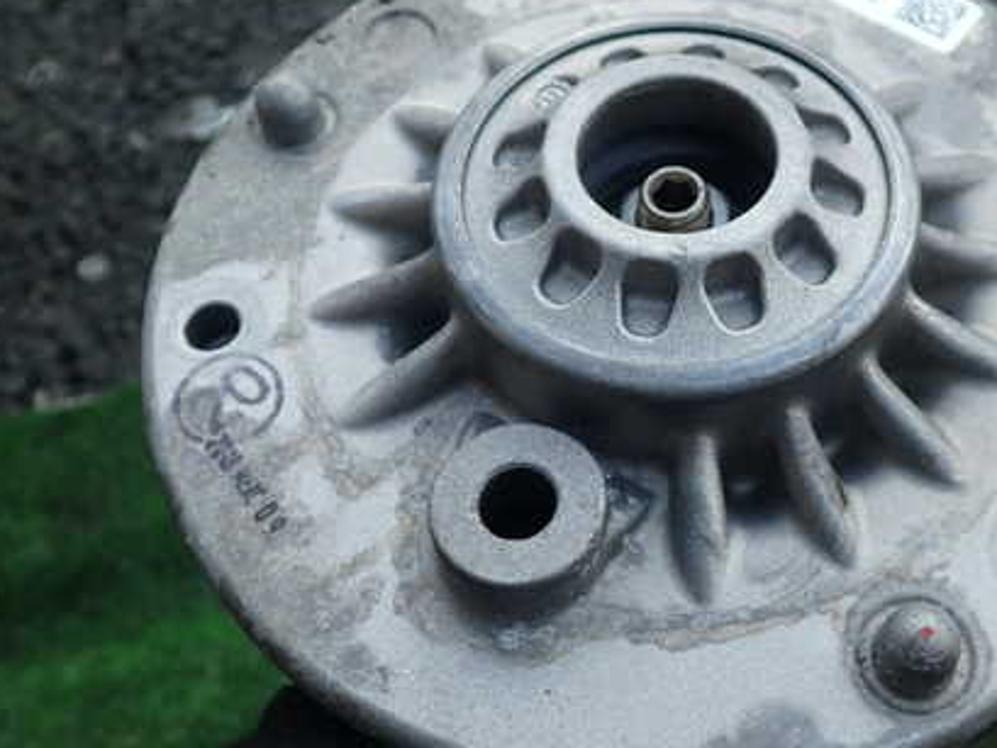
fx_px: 1268
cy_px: 302
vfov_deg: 32.8
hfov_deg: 42.3
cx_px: 678
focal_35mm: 44
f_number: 2.3
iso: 100
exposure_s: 1/100
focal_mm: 5.4
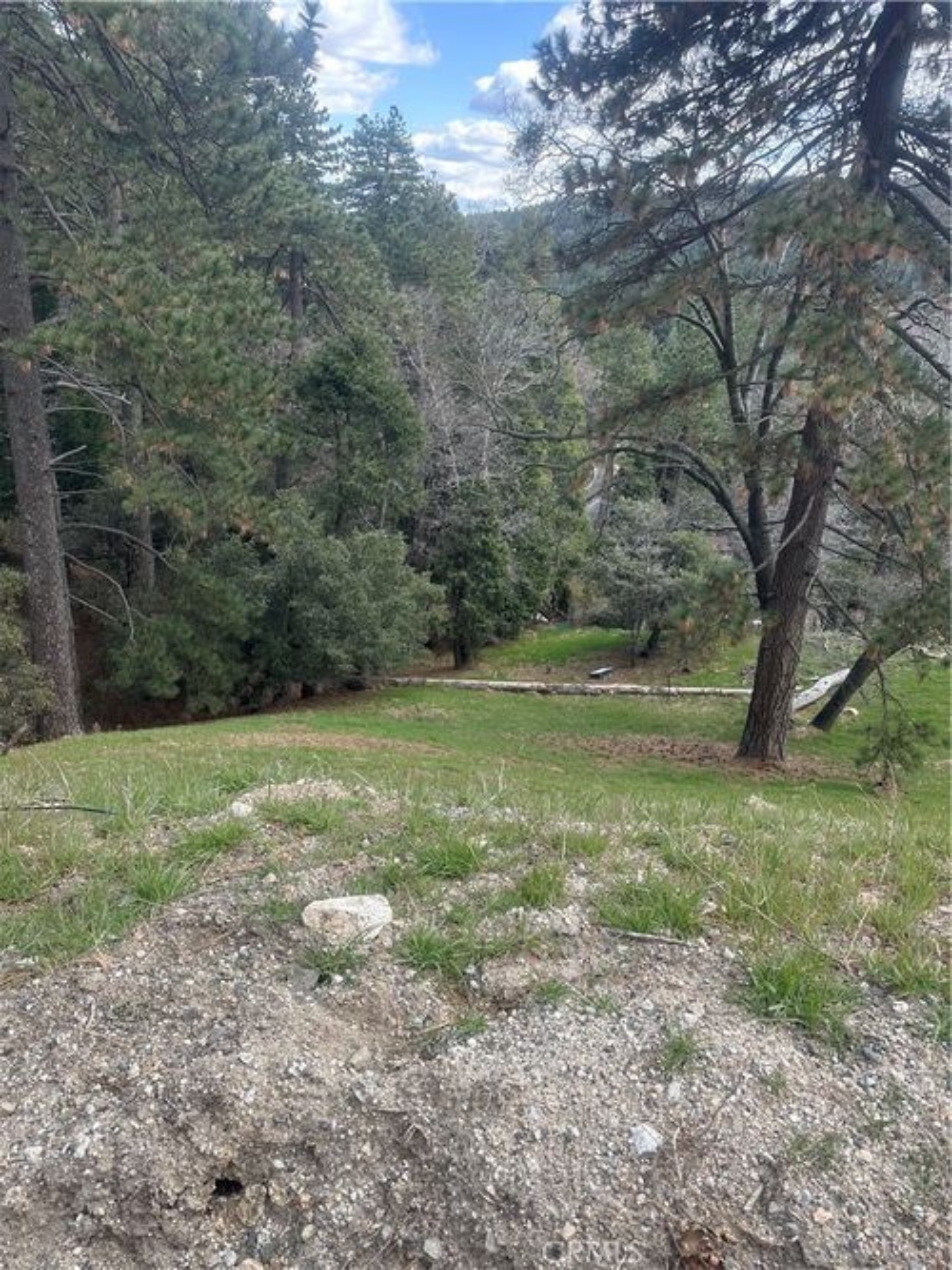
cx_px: 476
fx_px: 880
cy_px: 635
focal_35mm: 24
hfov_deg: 56.8
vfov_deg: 71.6
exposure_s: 1/672
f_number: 1.78
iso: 80
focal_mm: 6.86
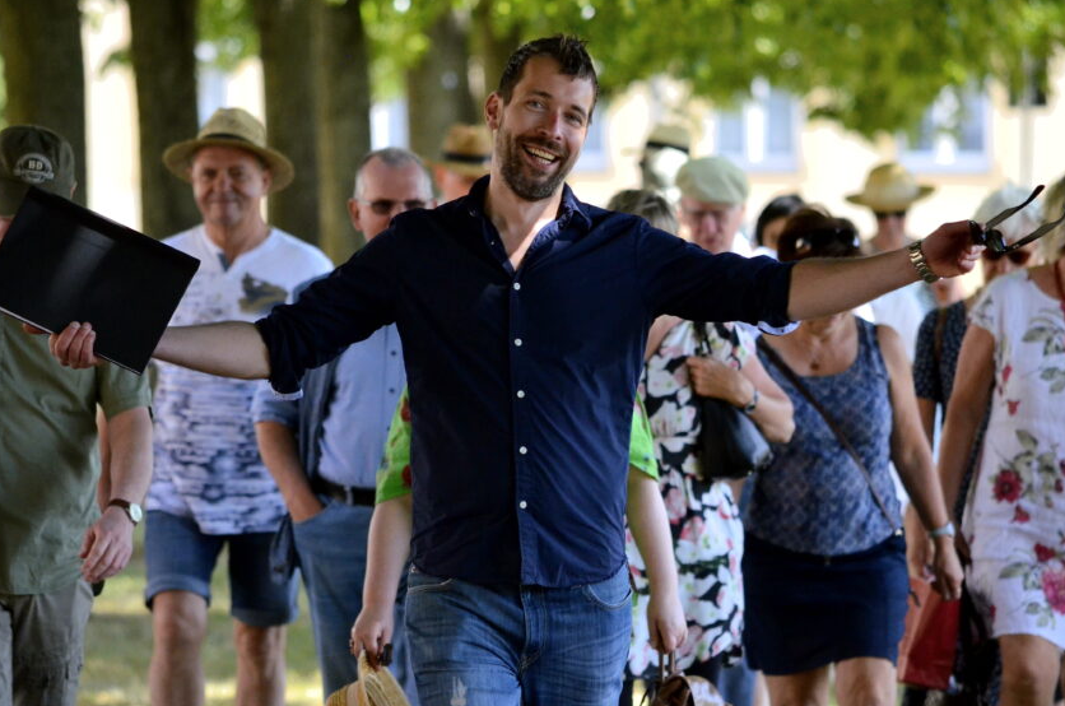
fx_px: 11929
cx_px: 539
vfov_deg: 3.4
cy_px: 334
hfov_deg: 5.1
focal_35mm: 404
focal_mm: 220
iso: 1600
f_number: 5.3
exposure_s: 1/1250
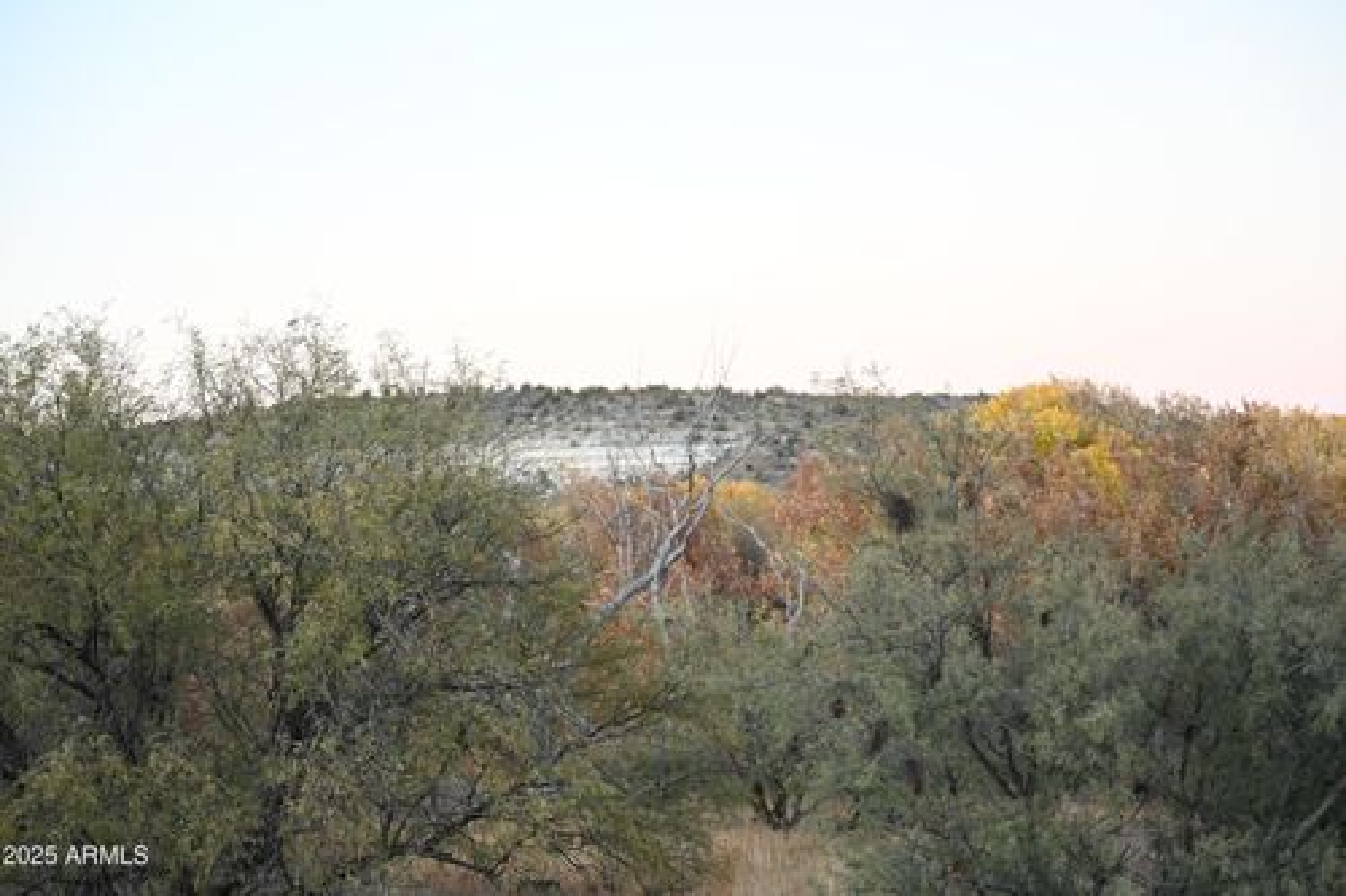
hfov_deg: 28.9
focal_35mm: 70
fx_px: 2616
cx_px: 673
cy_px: 448
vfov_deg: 19.4
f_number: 4
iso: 1100
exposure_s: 1/80
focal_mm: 70
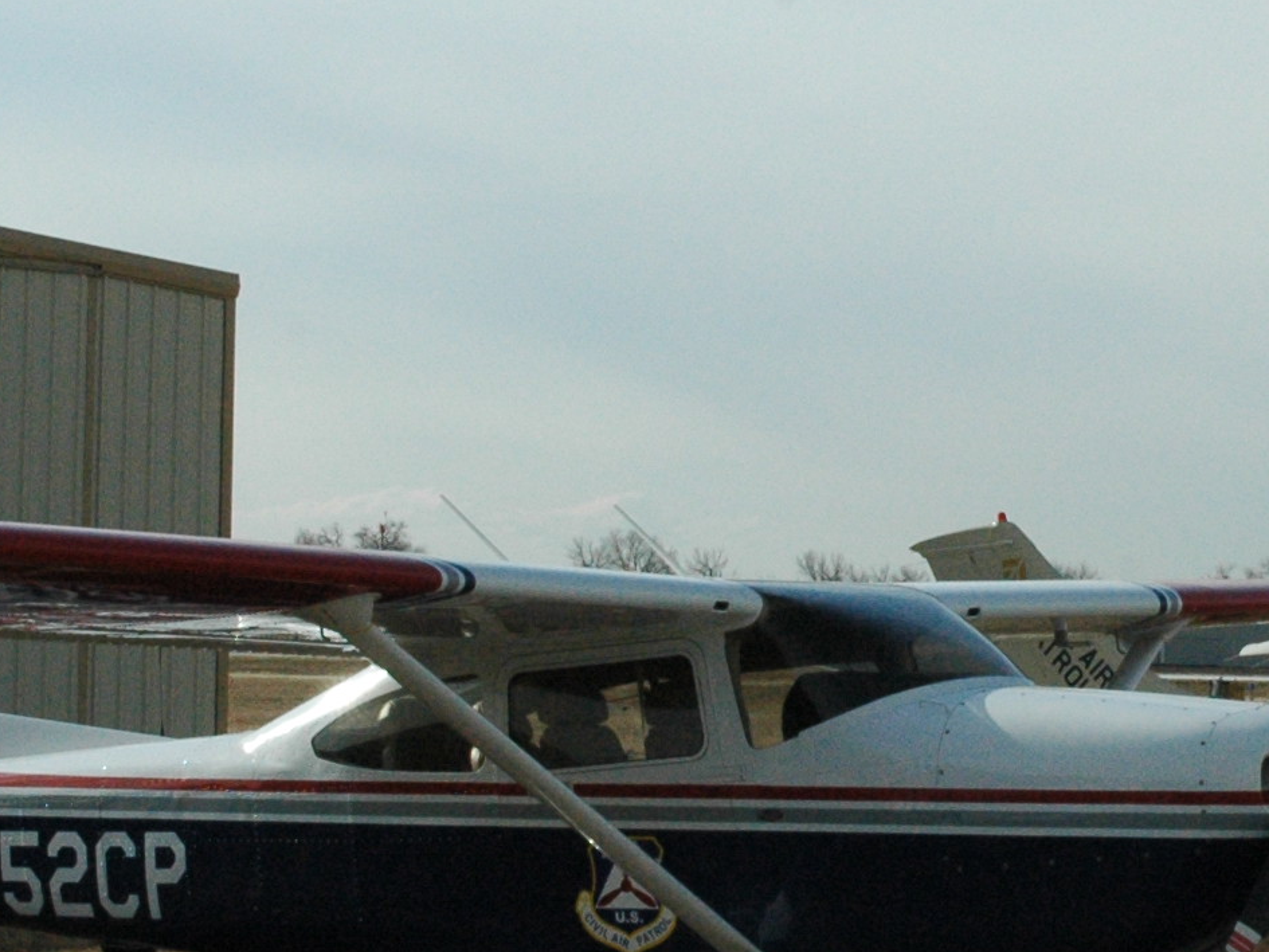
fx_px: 5720
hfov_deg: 12.5
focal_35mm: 156
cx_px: 1270
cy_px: 567
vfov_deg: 9.5
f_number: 16
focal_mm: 34
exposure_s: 1/800
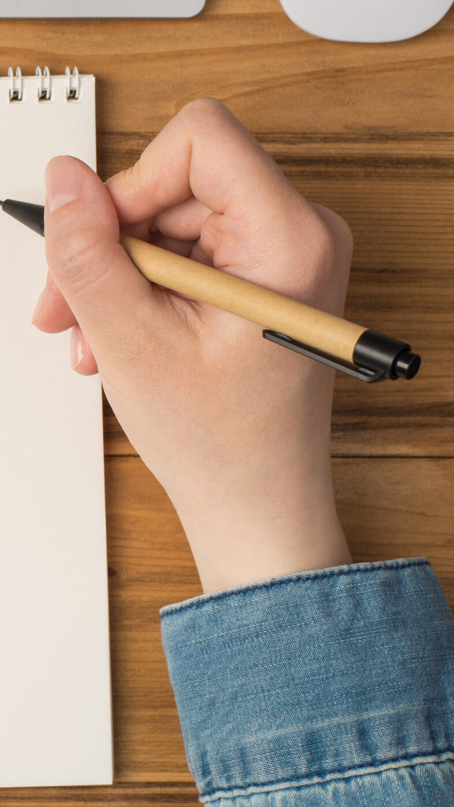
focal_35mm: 96
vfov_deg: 22.2
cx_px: -245
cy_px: 382
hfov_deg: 12.0
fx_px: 2054
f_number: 9
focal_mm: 50
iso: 100
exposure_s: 1/125
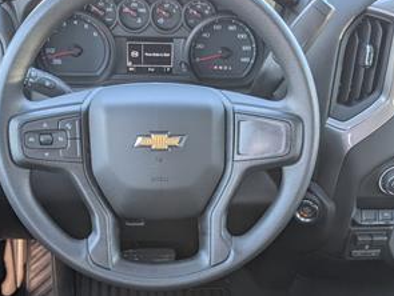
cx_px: 179
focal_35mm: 52
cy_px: 260
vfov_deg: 27.2
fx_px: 593
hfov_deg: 36.7
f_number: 1.68
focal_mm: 6.9
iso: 162
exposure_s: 1/370
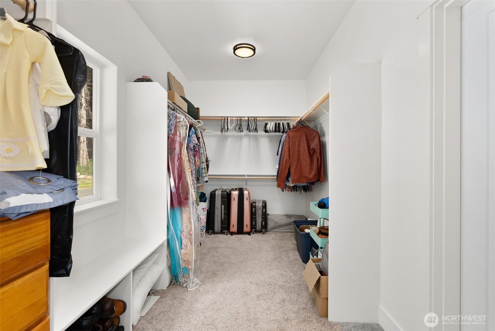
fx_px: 220
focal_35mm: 16
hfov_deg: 96.7
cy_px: 166
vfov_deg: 73.8
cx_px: 248
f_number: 9
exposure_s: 1/4
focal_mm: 16
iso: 500
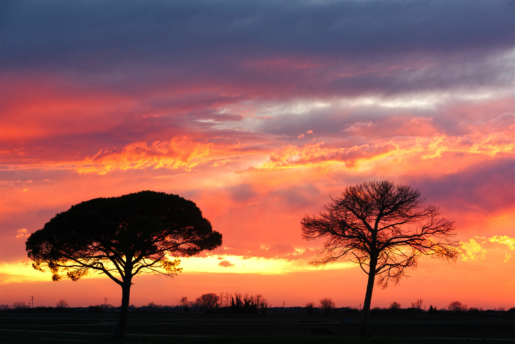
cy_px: 172
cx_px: 258
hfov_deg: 12.8
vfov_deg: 8.6
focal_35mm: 160
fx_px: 2290
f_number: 11
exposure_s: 1/5
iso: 100
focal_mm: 160
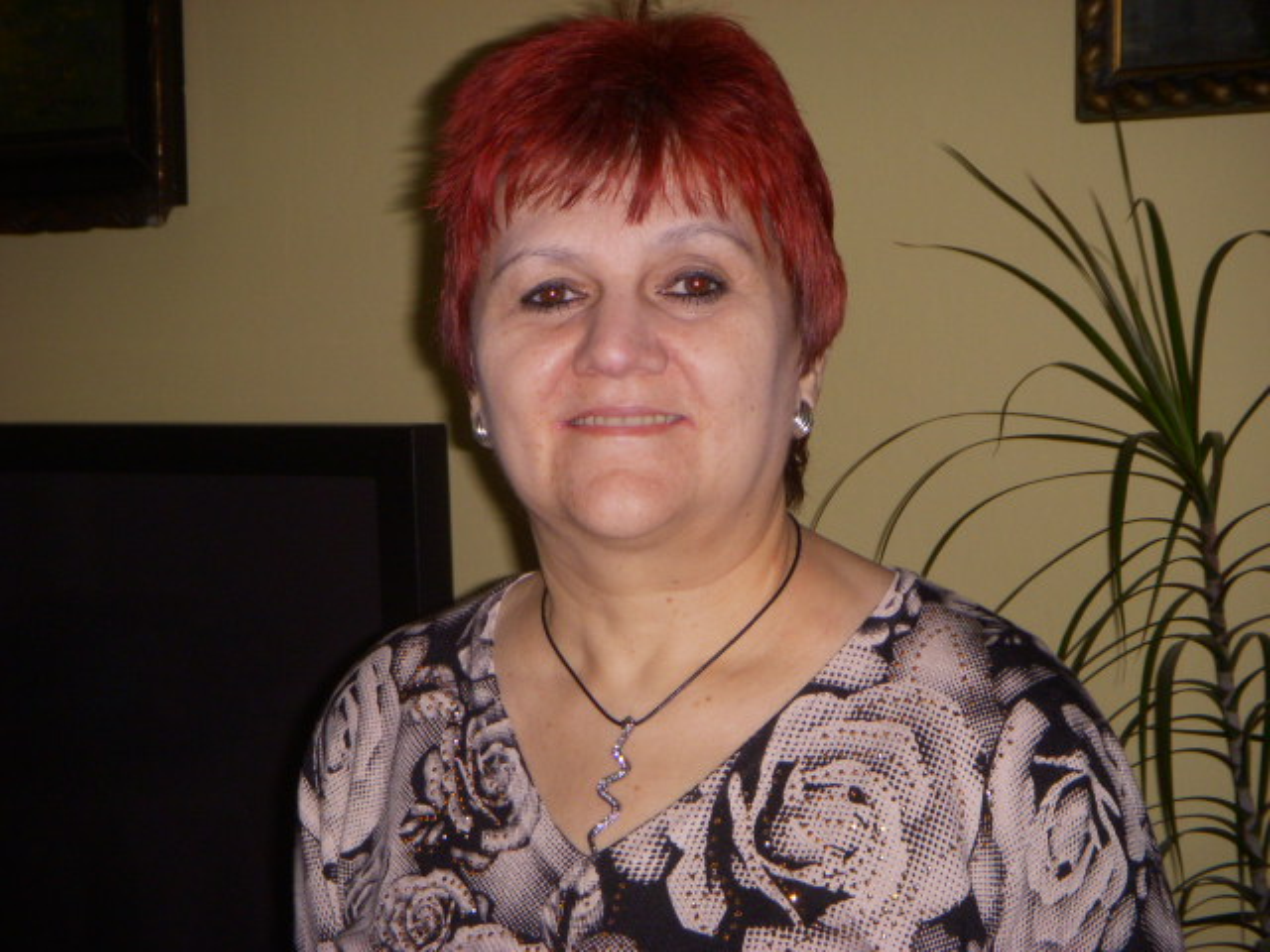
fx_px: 3485
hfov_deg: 20.7
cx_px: 635
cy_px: 476
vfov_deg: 15.6
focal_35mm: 95
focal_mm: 15.7
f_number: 4.1
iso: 160
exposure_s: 1/100
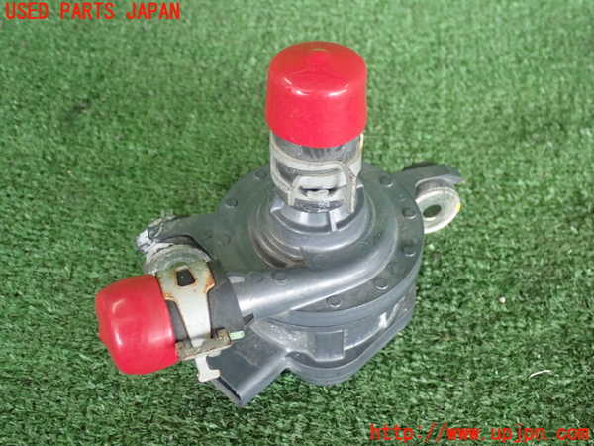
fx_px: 789
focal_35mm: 46
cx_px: 297
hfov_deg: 41.2
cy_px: 223
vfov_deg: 31.5
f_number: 3.1
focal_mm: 8.41
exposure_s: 1/125
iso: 800
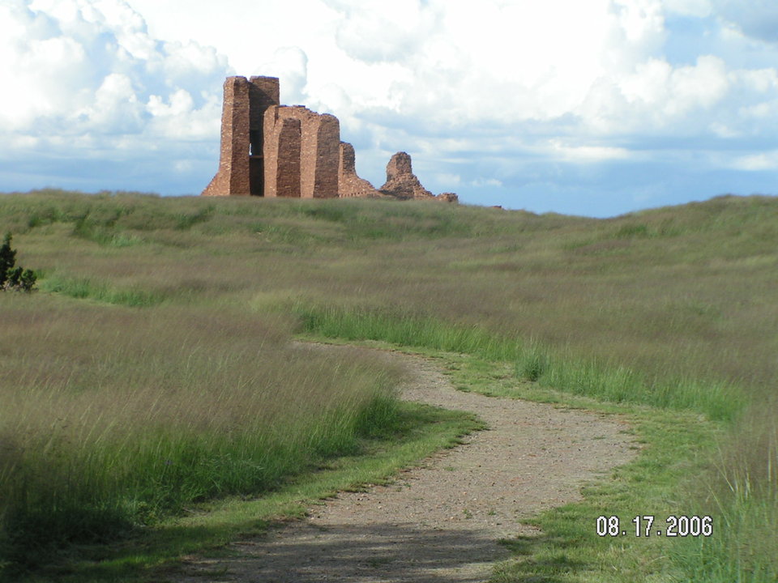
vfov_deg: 12.5
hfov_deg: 16.6
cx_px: 389
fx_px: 2675
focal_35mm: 119
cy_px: 292
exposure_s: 1/320
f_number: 6.3
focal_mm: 18.2
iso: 50
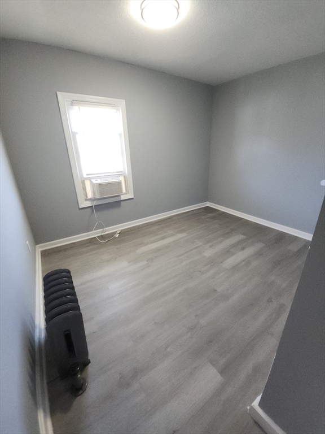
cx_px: 162
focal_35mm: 13
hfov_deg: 89.9
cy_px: 217
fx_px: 163
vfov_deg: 106.2
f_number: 2.2
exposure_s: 1/60
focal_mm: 1.74
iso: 320
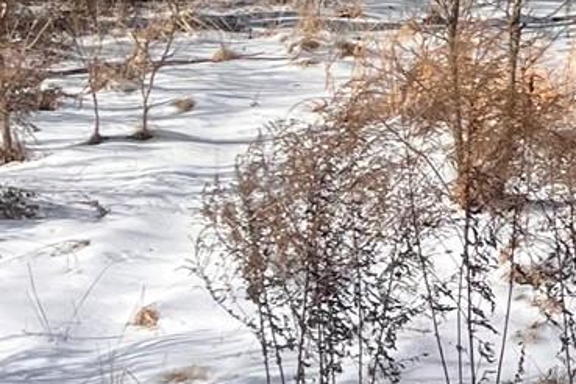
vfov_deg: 9.1
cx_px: 999
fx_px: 2400
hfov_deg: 12.6
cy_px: 42
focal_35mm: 150
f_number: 1.5
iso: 50
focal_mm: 5.7
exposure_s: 1/7463
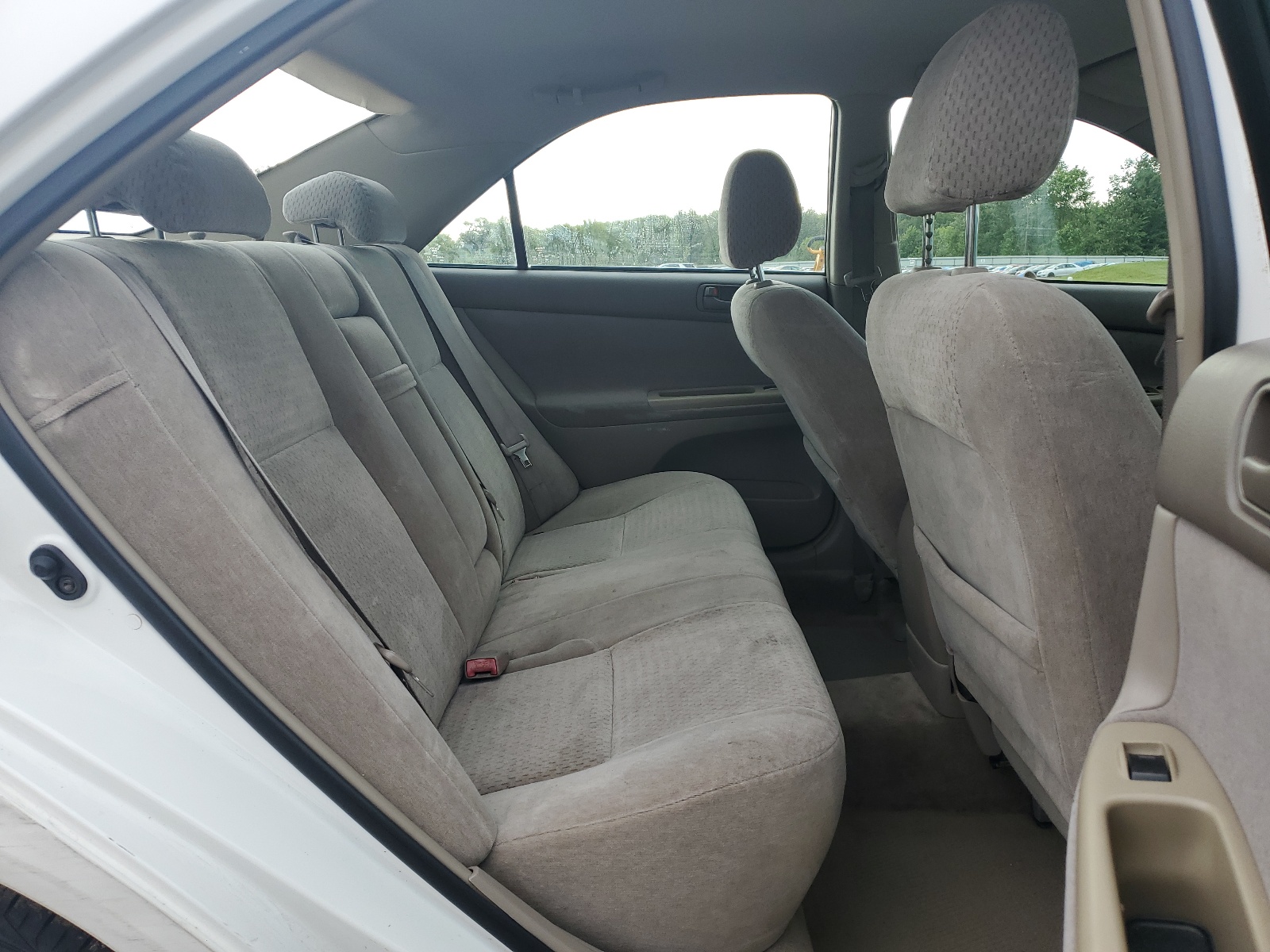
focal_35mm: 26
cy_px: 476
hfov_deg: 67.3
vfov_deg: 53.1
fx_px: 954
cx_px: 635
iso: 50
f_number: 1.5
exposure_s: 1/333
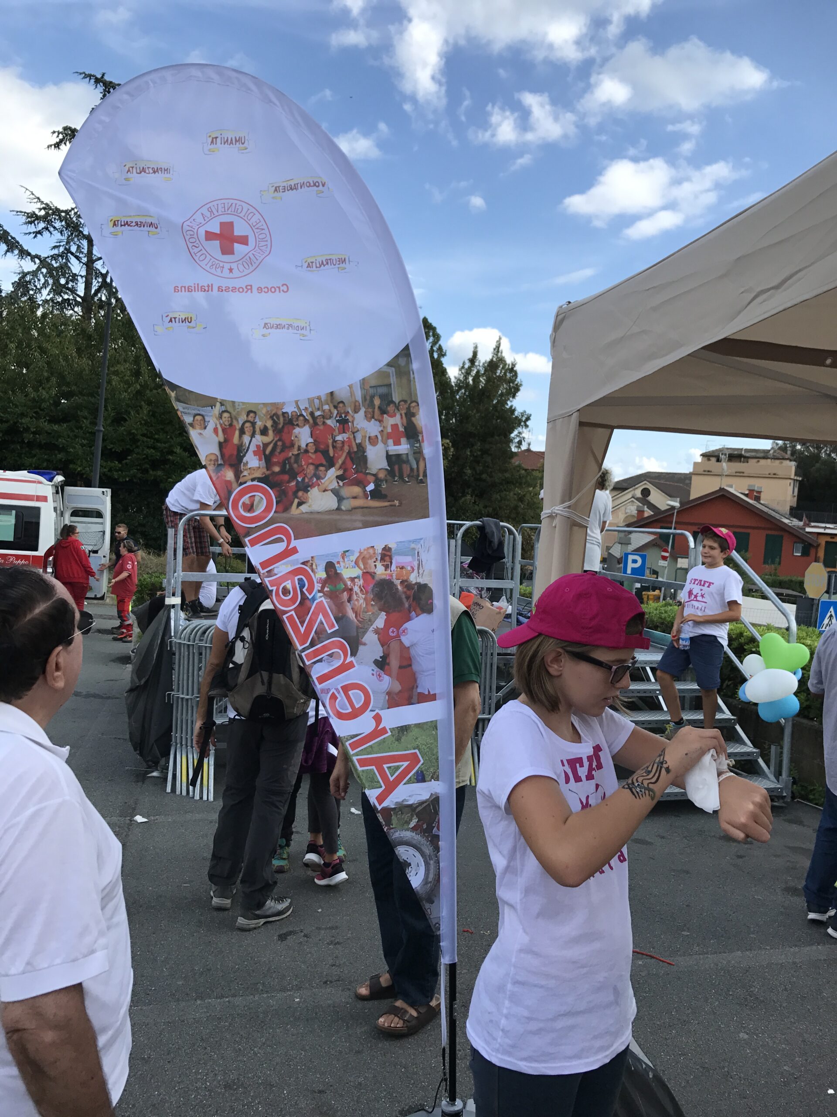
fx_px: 903
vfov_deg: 63.4
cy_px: 558
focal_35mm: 28
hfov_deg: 49.7
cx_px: 418
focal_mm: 3.99
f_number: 1.8
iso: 20
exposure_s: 1/1709
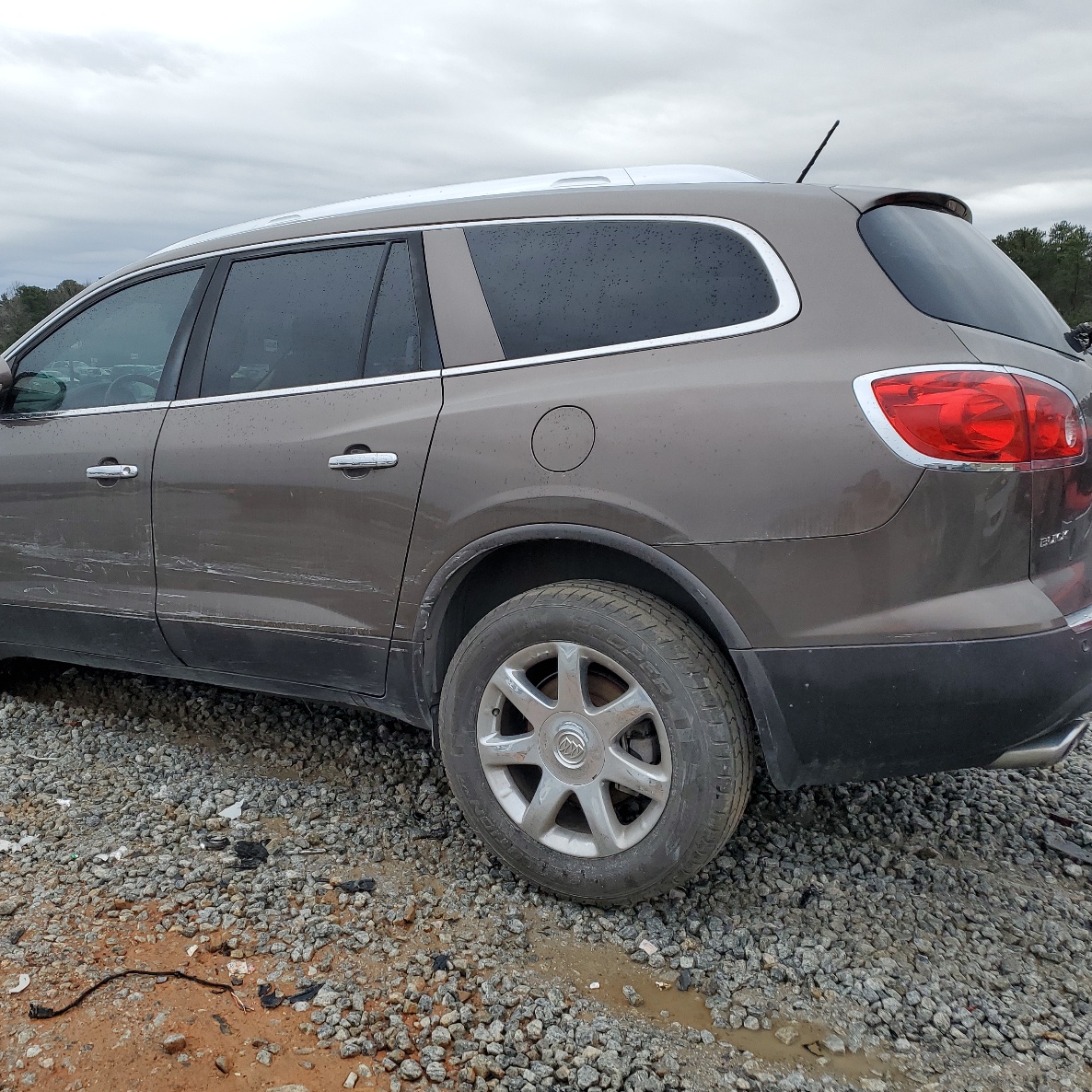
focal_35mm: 31
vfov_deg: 52.5
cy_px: 551
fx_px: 1106
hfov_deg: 52.1
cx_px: 430
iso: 50
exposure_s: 1/667
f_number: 1.5
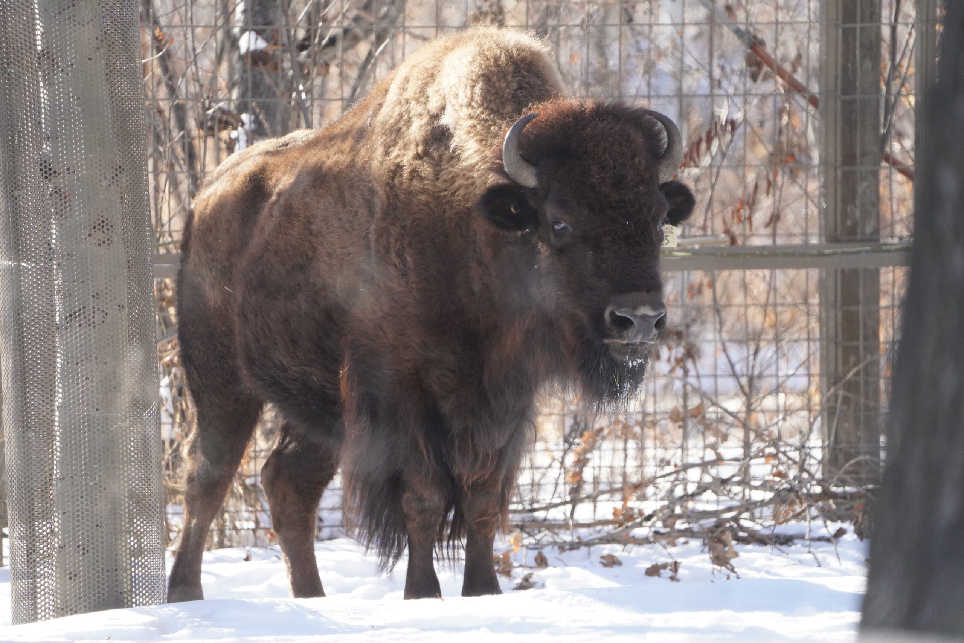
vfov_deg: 2.3
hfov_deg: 3.4
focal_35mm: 600
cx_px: 482
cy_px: 322
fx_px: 16066
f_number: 6.3
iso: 2000
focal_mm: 600
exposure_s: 1/1000
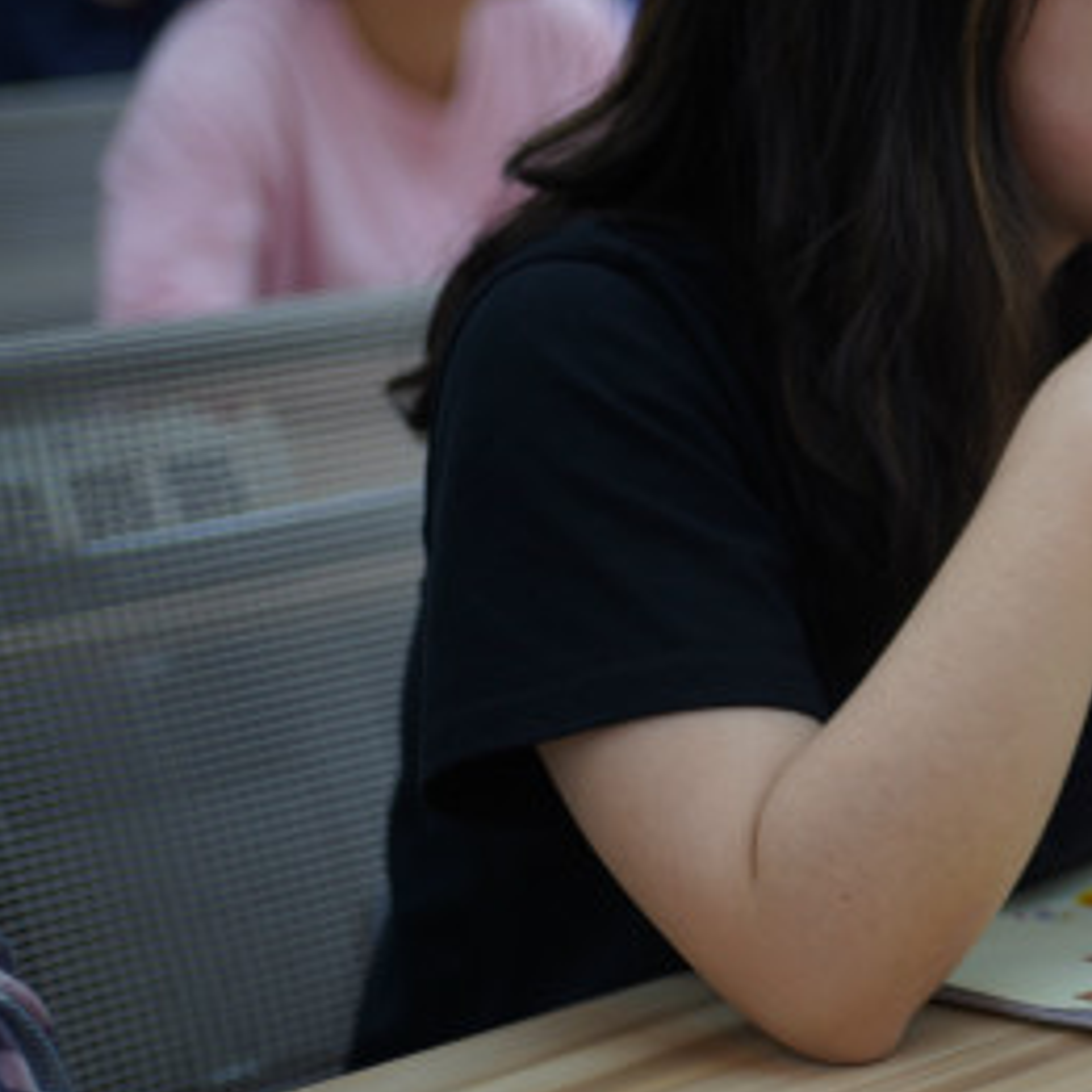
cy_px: 331
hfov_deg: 16.0
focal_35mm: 104
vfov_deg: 16.7
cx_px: 1330
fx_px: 3712
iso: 200
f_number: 1.8
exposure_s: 1/250
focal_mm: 50
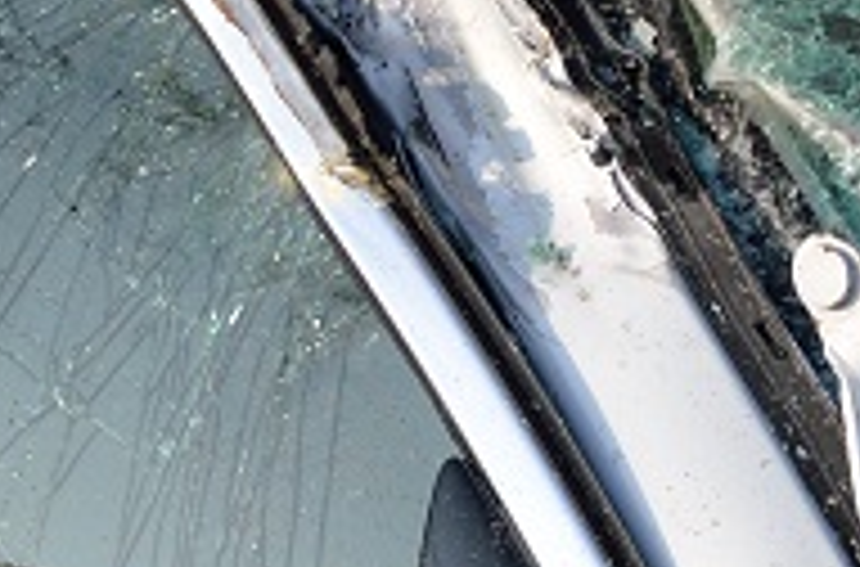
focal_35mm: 236
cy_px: 801
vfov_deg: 5.7
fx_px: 5619
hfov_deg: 8.5
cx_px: 1495
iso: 100
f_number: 8
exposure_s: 1/250
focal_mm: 30
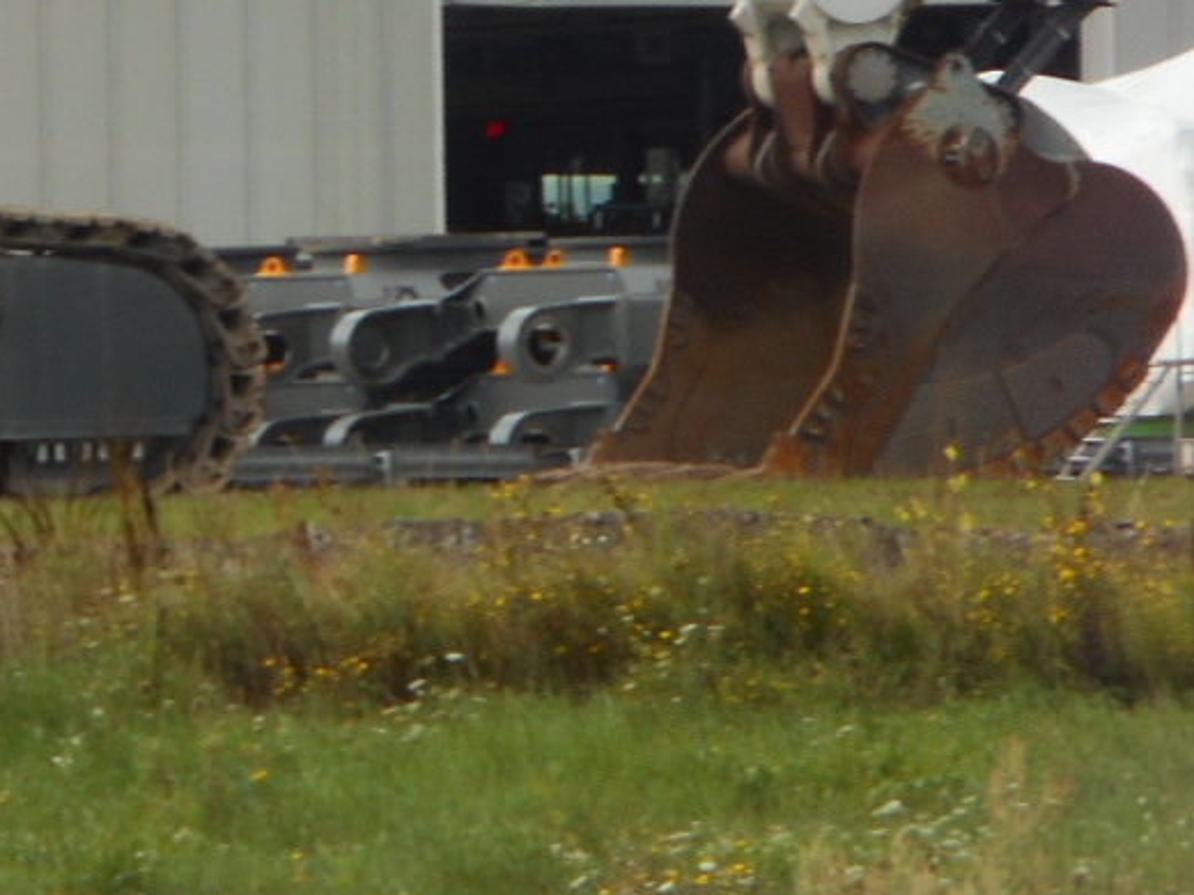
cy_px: -112
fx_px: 18557
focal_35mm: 538
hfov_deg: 3.7
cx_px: -83
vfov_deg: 2.8
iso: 80
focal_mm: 31.4
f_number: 6.4
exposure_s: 1/100
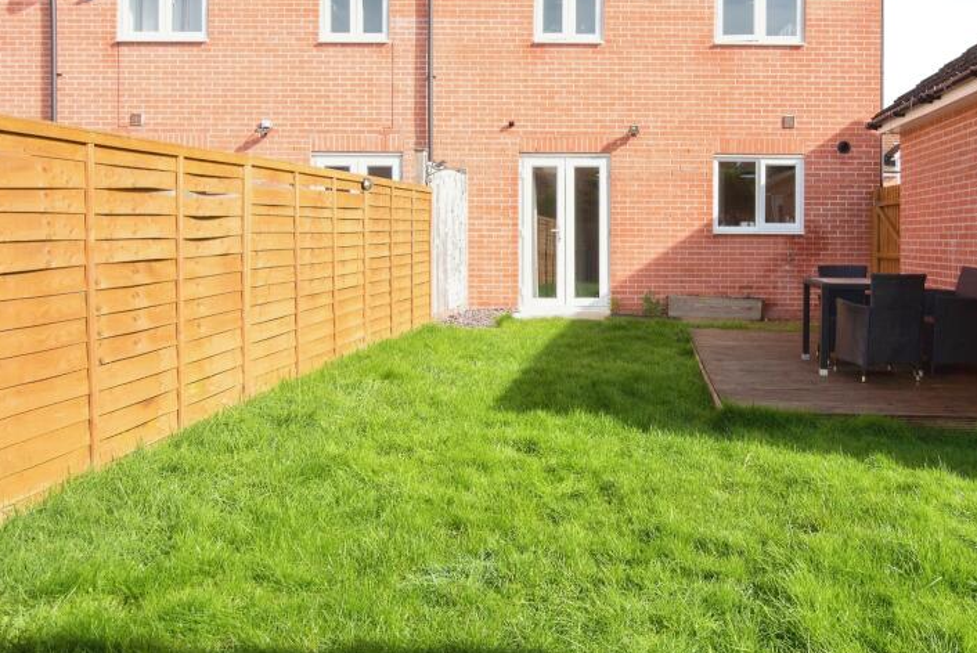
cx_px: 655
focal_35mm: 29
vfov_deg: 44.6
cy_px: 237
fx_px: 788
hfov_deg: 62.0
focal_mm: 20
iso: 400
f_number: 11
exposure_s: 1/100
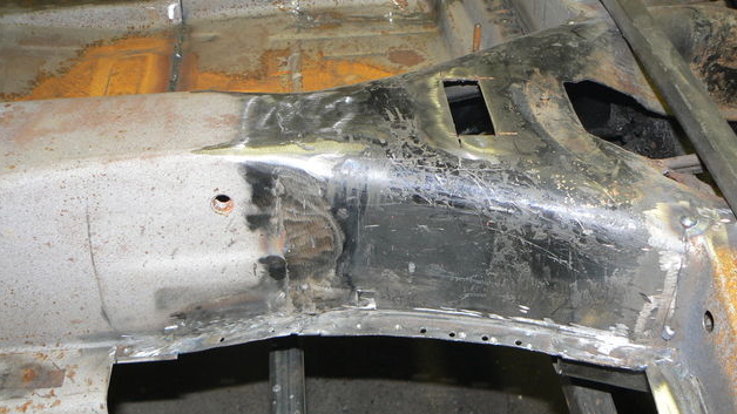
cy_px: 263
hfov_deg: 50.5
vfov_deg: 29.6
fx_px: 782
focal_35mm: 40
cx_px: 371
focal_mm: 6
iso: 100
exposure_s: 1/30
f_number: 2.8
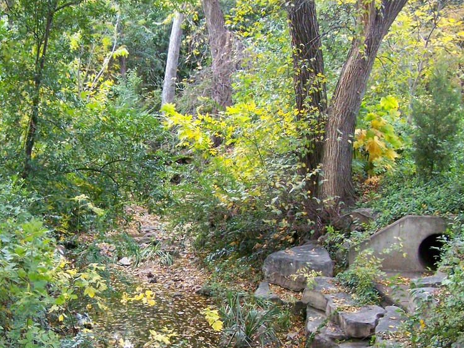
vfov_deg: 22.1
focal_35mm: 66
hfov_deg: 29.1
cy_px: 262
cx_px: 146
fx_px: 885
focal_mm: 6.3
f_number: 2.8
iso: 400
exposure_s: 1/160
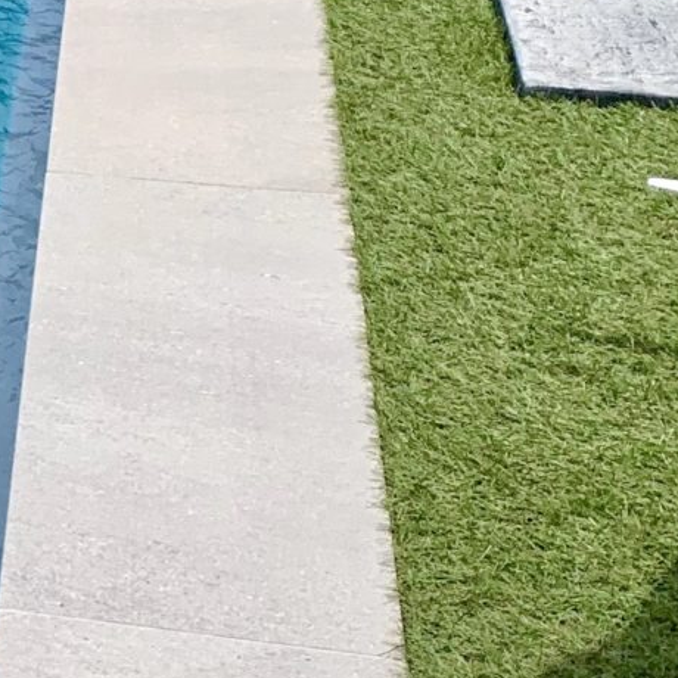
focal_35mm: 128
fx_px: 2836
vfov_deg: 13.6
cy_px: 262
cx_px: -818
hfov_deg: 11.7
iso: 25
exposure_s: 1/3937
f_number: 1.8
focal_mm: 4.25
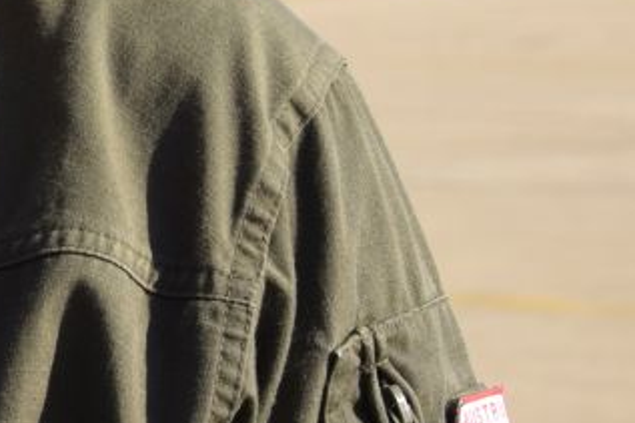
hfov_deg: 6.4
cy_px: -207
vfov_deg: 4.3
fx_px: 5606
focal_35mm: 318
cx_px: -445
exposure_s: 1/250
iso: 100
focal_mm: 42
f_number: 8
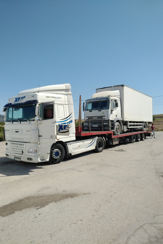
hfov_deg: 51.3
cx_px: 82
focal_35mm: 25
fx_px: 170
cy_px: 122
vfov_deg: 71.5
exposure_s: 1/2441
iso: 101
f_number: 2
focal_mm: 4.52
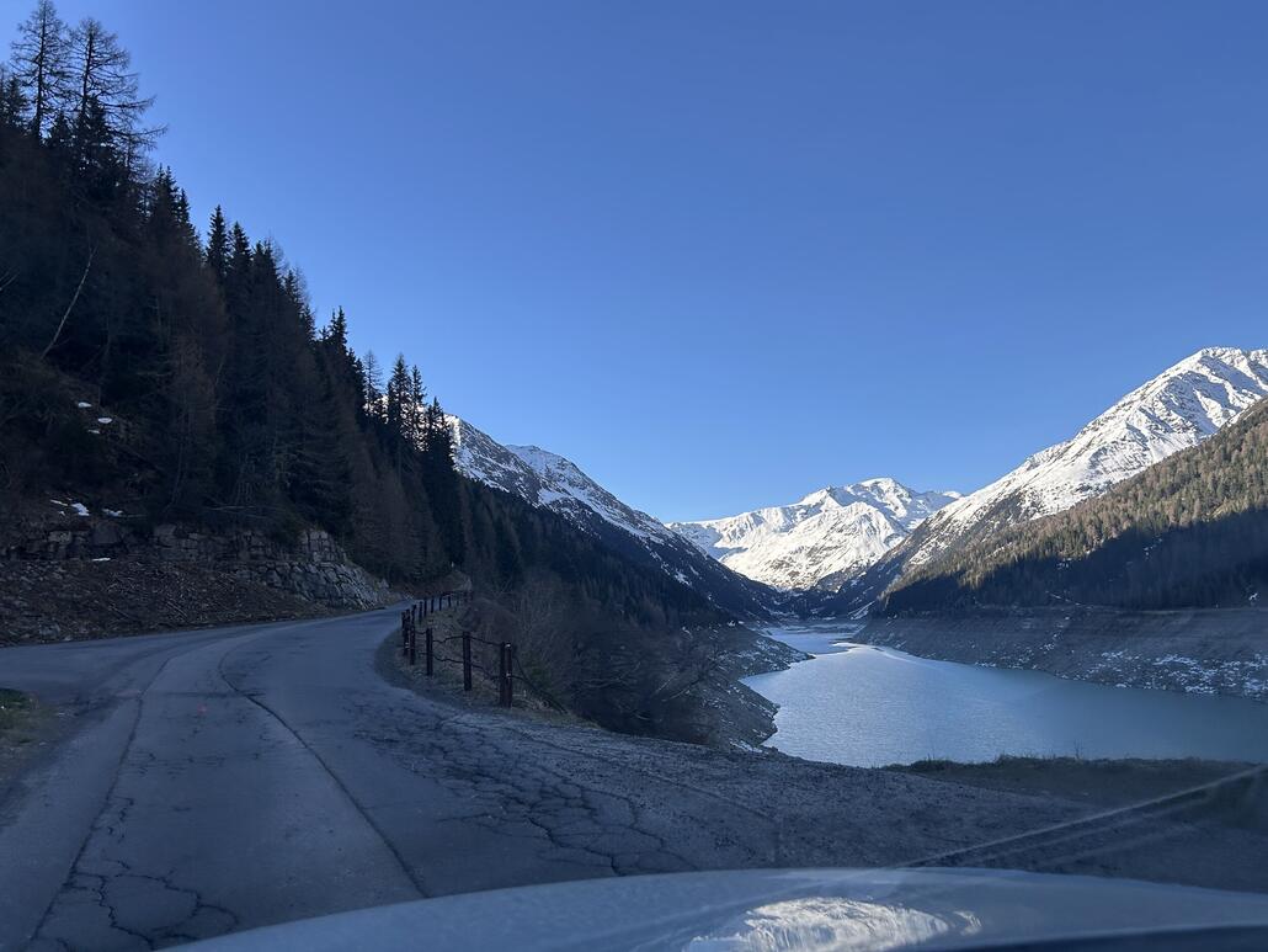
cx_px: 634
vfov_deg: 53.1
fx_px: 953
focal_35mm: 26
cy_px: 476
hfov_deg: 67.3
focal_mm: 5.7
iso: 50
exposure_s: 1/1869
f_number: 1.5
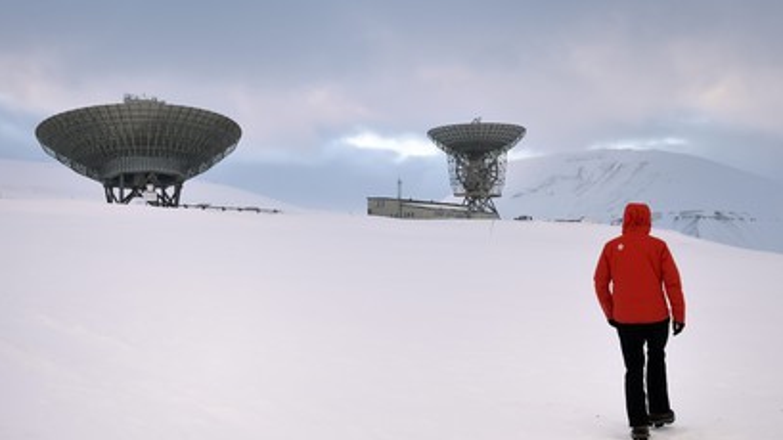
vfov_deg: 27.7
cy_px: 191
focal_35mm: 43
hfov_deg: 47.4
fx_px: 893
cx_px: 396
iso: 400
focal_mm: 40
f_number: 9
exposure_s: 1/250
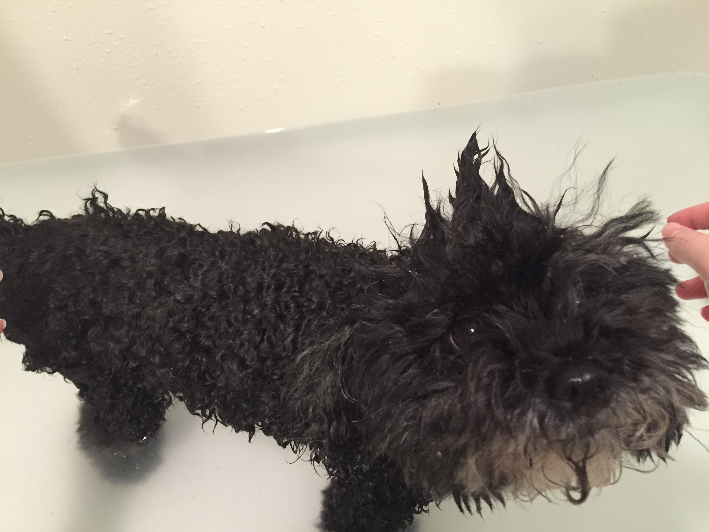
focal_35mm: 29
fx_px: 594
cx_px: 354
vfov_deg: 48.2
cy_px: 266
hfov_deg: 61.7
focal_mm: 4.15
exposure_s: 1/17
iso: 250
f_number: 2.2
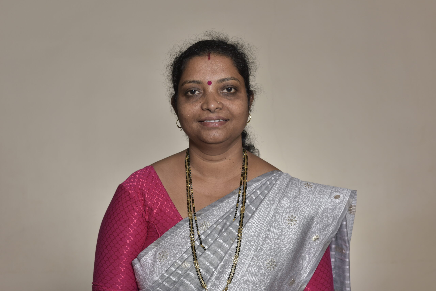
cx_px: 218
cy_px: 146
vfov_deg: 27.0
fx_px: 606
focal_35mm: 50
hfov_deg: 39.6
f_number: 6.3
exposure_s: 1/200
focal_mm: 50
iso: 320
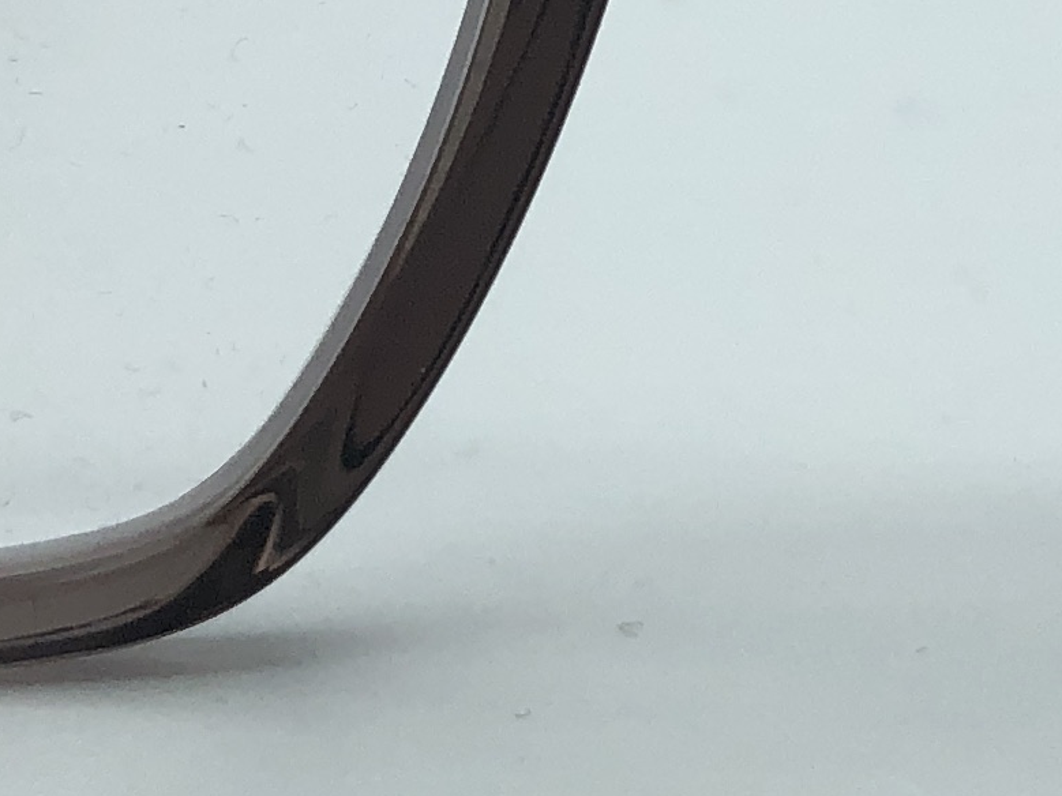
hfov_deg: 13.5
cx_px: 962
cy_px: -104
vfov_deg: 10.1
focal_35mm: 145
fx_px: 4448
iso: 32
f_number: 1.8
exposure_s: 1/1033
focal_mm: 4
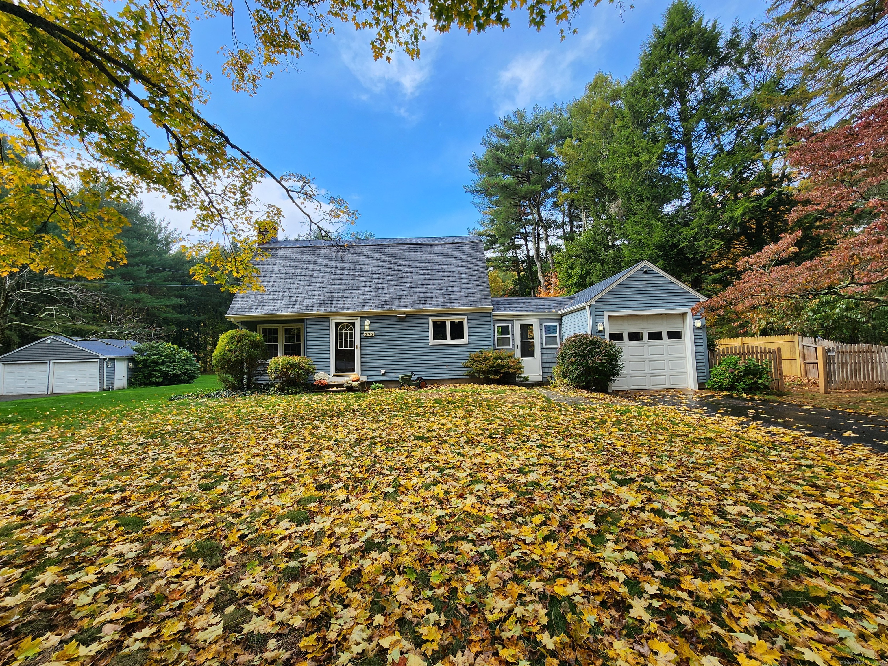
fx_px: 333
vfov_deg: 89.9
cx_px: 444
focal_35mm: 13
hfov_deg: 106.2
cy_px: 333
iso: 50
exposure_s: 1/499
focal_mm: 2.2
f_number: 2.2
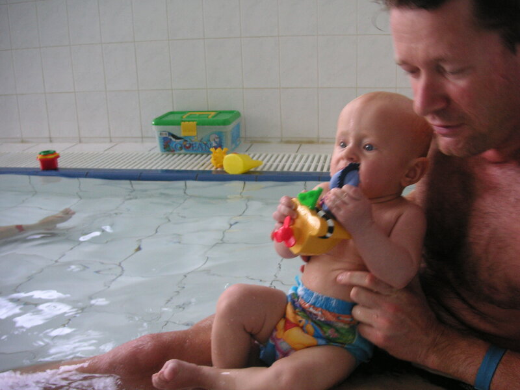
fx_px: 556
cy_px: 195
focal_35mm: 37
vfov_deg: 38.7
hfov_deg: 50.1
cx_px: 260
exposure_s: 1/45
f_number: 2.8
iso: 80
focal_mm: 6.1
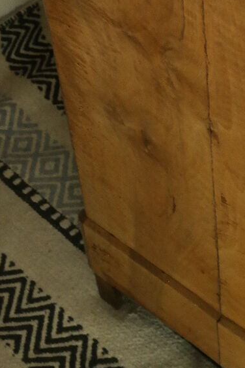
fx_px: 938
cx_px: 270
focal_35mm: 92
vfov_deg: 21.6
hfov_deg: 14.5
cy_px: 26
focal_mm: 20
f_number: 5.6
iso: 1600
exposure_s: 1/30
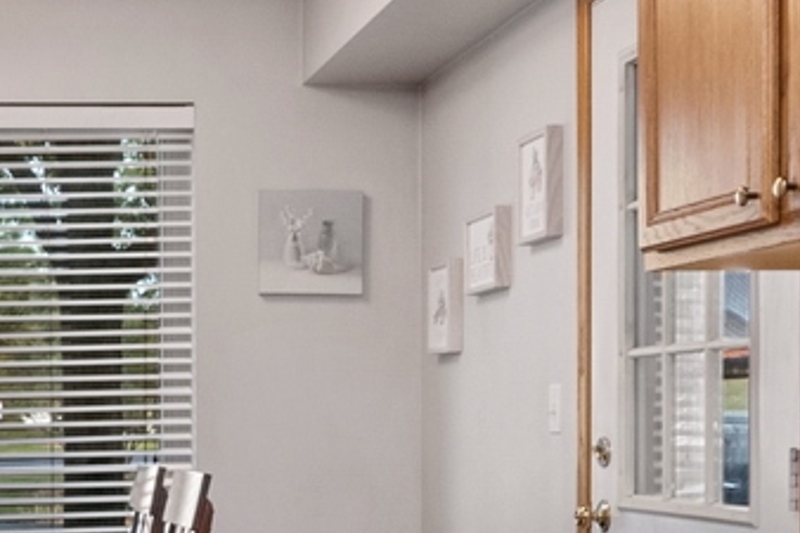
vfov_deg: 18.8
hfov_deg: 26.2
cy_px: 393
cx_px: -47
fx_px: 1599
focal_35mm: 72
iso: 200
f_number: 8
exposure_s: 1/4
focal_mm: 10
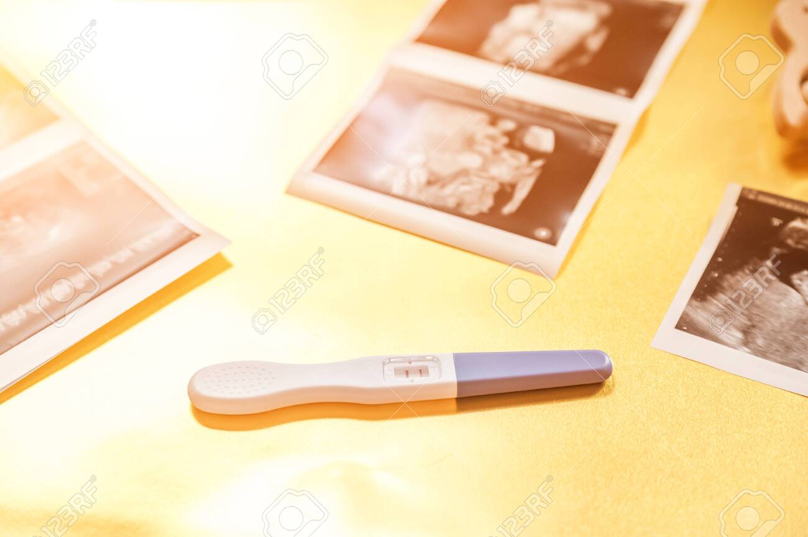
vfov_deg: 18.2
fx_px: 1682
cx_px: 404
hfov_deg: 27.0
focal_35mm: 75
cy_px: 268
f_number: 3.5
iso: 800
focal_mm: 75
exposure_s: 1/200
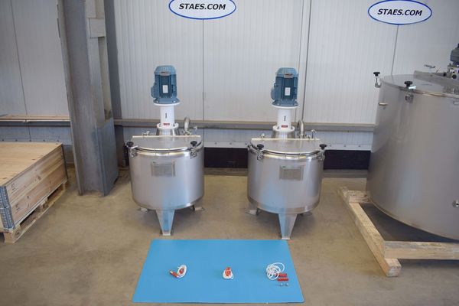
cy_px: 153
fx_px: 344
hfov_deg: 67.4
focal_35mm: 27
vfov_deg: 47.9
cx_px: 230
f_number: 4.5
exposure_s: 1/80
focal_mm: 18
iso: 400
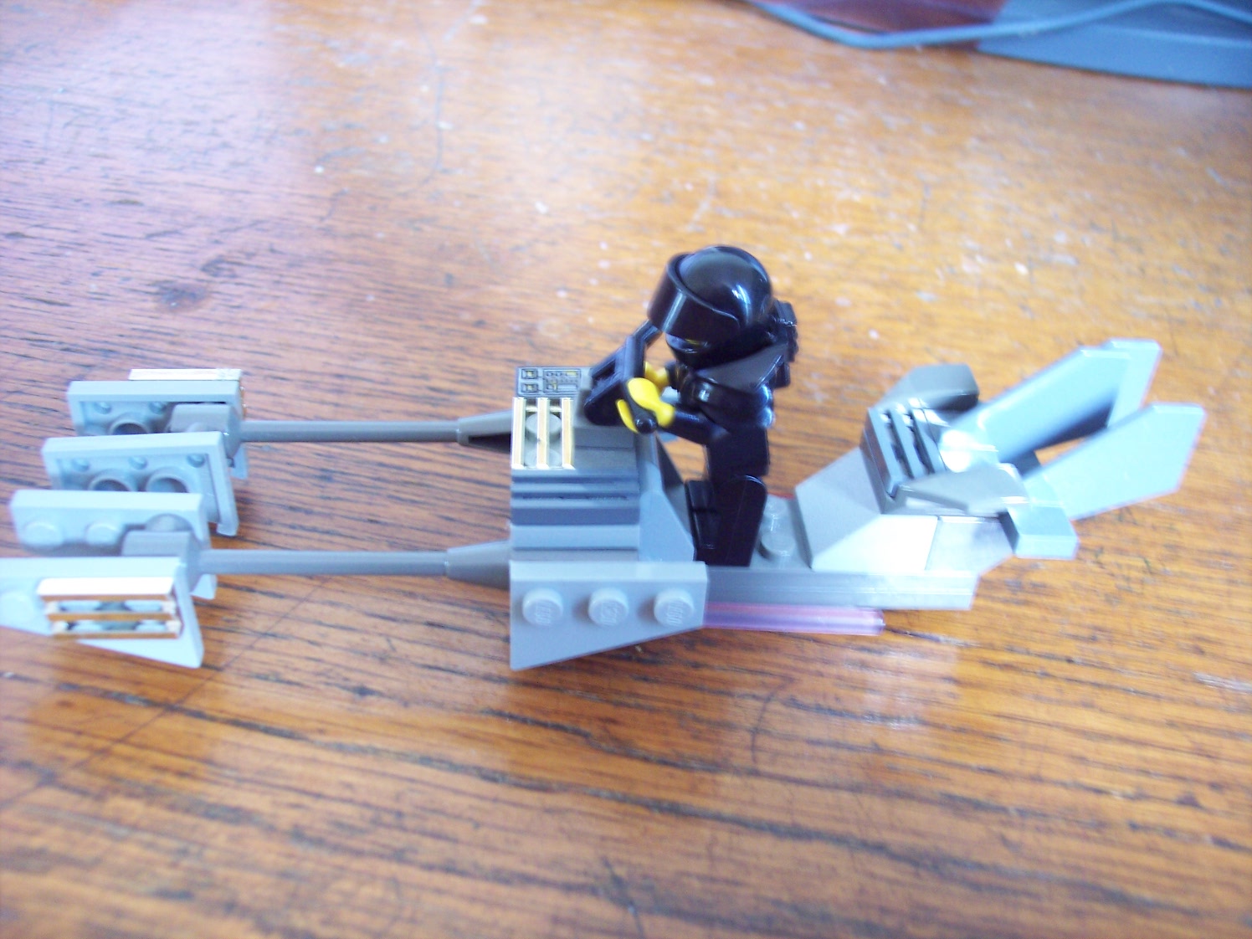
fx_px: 1411
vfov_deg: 36.8
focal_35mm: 39
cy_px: 470
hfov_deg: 47.9
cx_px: 626
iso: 200
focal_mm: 8
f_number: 3.4
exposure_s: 1/4
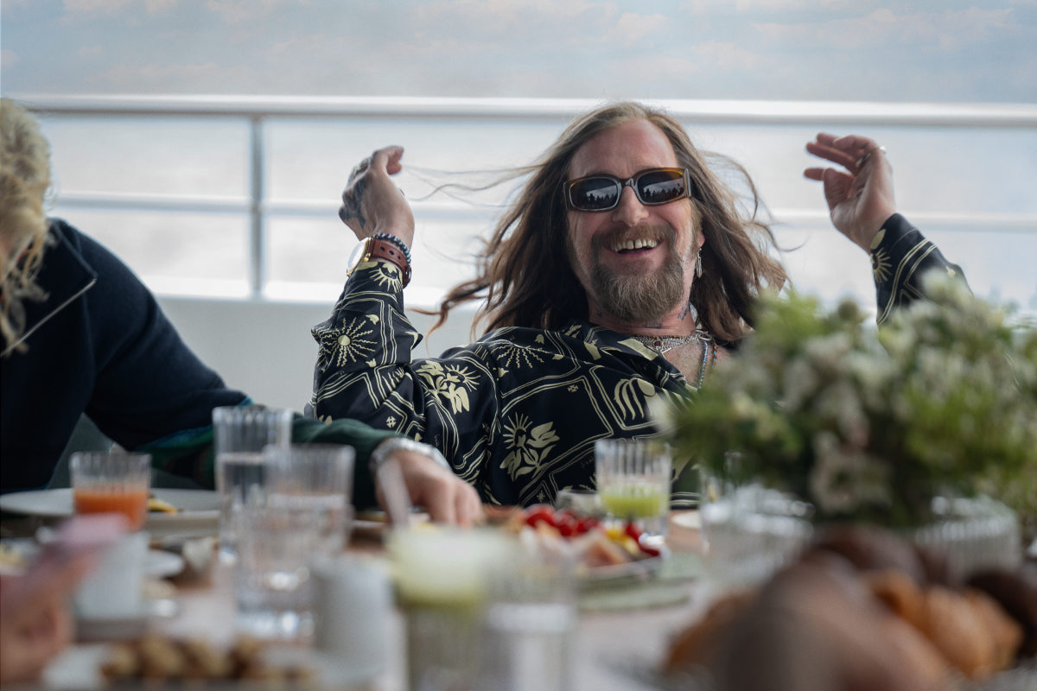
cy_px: 346
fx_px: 4176
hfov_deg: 14.2
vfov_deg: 9.5
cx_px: 518
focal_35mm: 145
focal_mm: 145
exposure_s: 1/160
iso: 500
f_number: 3.2
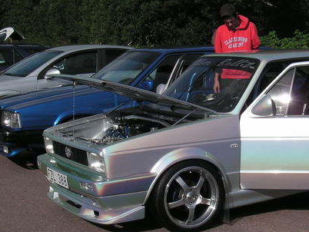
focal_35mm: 78
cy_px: 131
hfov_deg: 24.7
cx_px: 230
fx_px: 697
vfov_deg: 18.9
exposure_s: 1/350
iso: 50
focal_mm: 8.2
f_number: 7.1
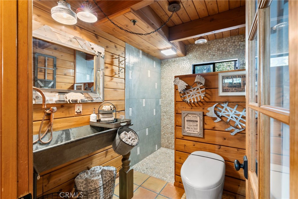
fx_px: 132
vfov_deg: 73.8
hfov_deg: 96.7
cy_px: 100
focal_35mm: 16
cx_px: 149
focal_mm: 16
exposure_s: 1/3
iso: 100
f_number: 9
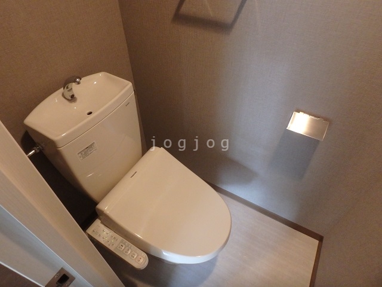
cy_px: 144
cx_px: 191
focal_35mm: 21
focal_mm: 3.7
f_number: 3.5
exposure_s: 1/30
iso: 640
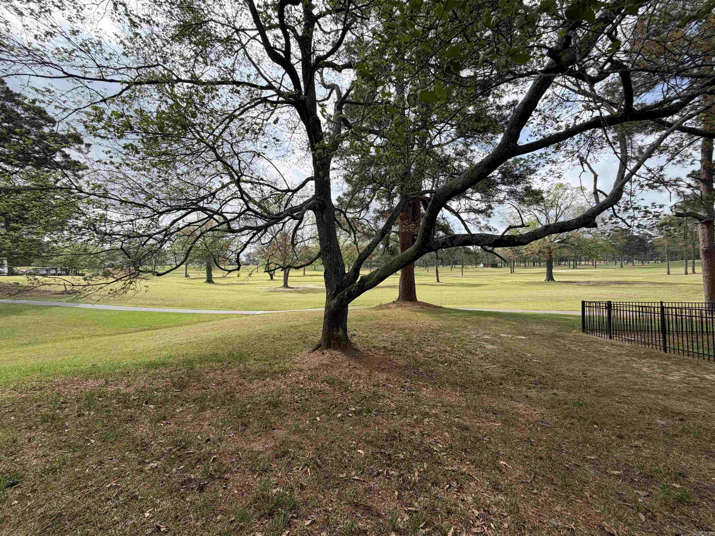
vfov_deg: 85.7
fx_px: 289
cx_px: 358
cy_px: 268
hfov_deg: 102.1
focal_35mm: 14
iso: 32
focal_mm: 2.22
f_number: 2.2
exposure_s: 1/770
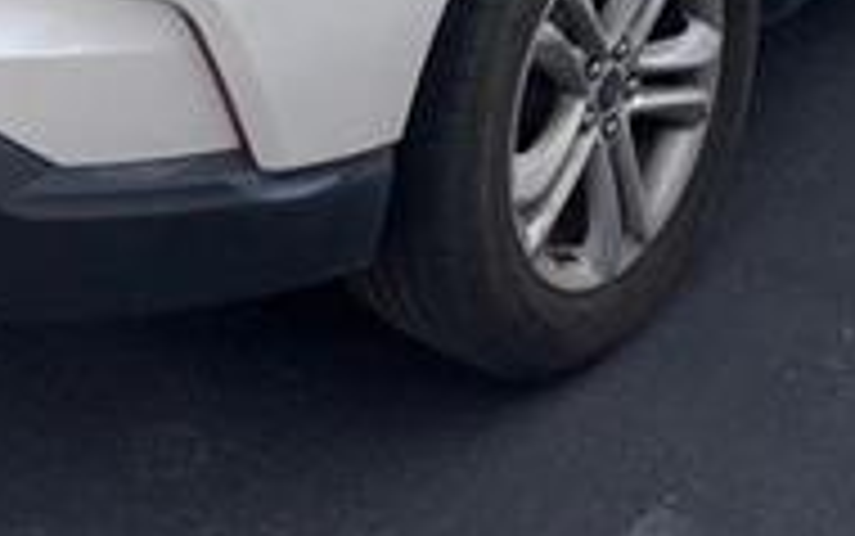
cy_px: -297
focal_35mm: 73
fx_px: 1702
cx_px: 315
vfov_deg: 16.2
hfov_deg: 28.1
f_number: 1.6
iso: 32
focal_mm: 4.2
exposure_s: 1/404
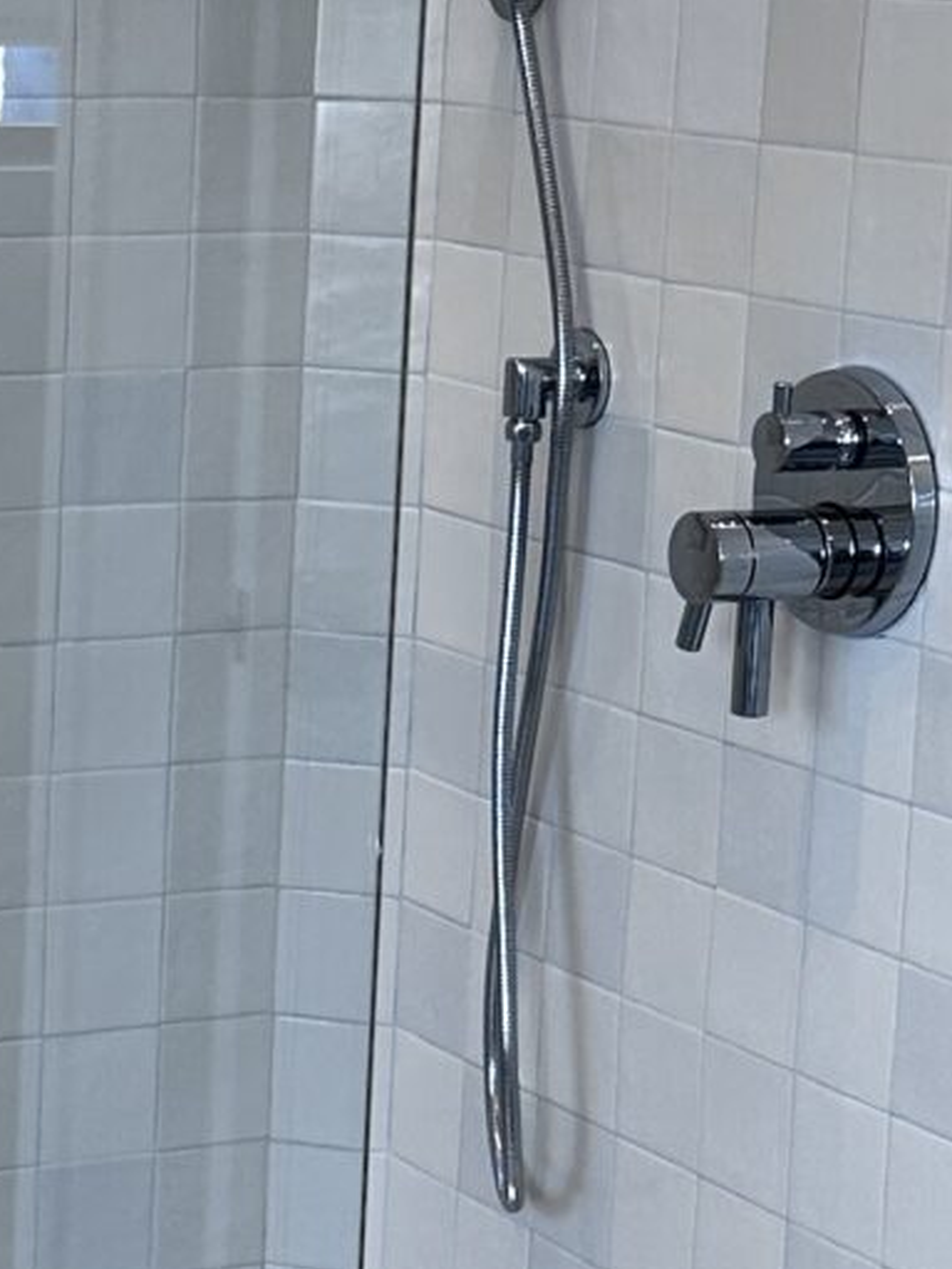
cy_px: 592
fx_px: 4400
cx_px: -77
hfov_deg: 12.2
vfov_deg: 16.4
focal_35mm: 120
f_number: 1.78
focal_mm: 6.86
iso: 80
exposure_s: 1/120
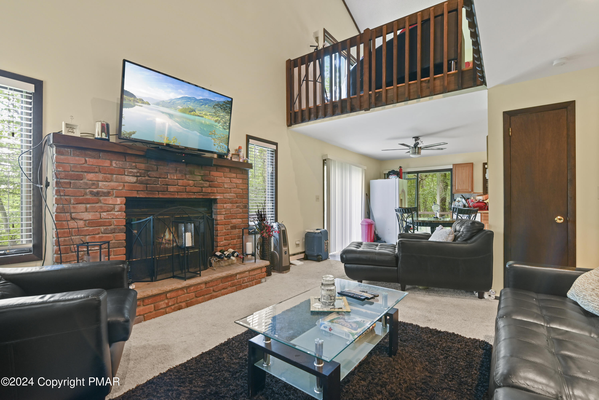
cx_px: 300
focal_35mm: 16
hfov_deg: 96.7
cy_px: 200
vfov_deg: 73.8
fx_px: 266
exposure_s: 1
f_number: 8
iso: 400
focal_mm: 16
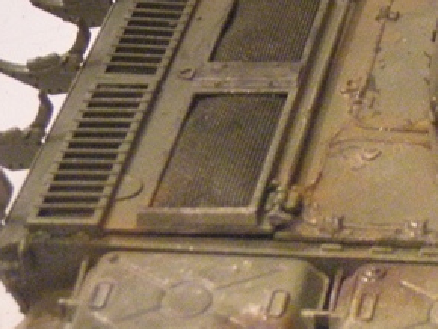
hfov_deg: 13.6
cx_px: 708
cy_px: 193
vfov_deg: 11.1
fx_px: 1697
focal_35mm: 134
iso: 320
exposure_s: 1/8
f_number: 3.5
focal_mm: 6.7
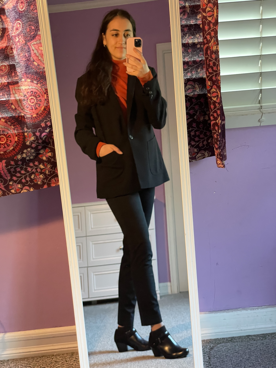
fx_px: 553
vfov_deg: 36.8
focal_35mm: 52
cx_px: 138
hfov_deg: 28.0
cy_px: 184
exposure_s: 1/60
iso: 640
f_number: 2
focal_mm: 6
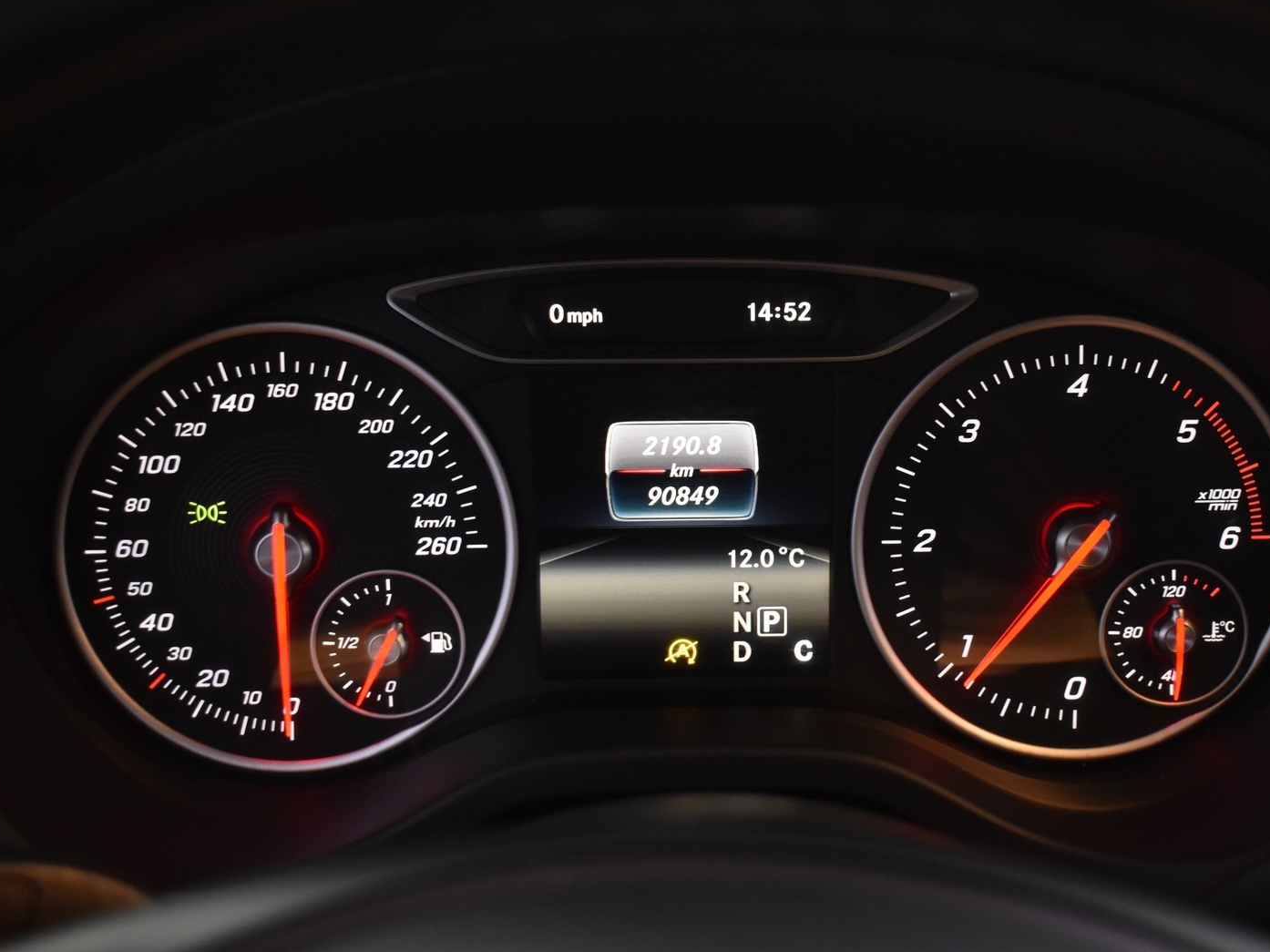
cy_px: 484
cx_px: 694
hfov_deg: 33.8
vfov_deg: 25.7
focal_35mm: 57
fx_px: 2091
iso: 1250
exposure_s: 1/20
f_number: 5
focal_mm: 34
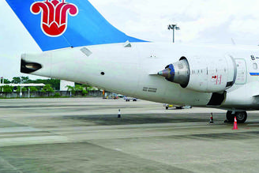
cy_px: 3
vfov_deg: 19.2
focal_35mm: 69
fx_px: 497
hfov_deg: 28.0
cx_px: 239
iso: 100
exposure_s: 1/160
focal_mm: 32
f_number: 8
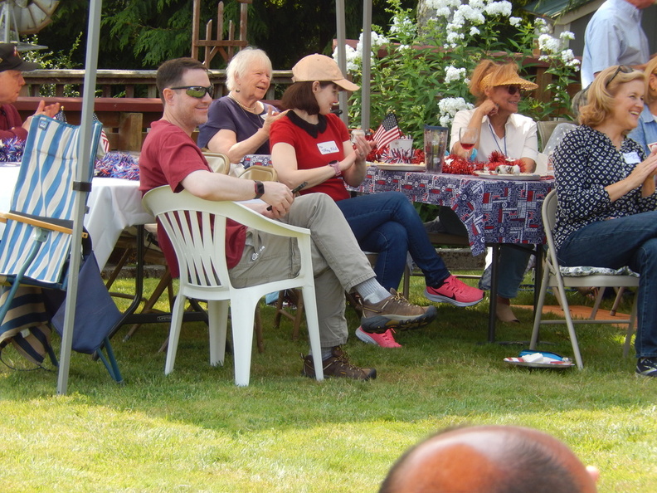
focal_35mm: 169
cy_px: 246
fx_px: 3208
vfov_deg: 8.8
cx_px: 328
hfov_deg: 11.7
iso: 125
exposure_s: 1/125
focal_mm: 30.3
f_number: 5.7
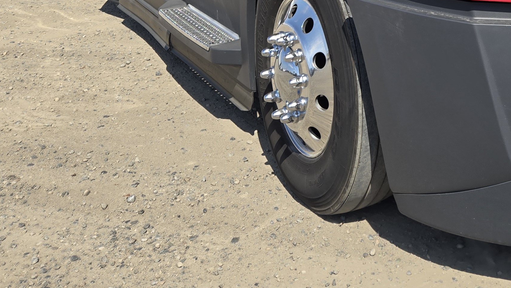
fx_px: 799
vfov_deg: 18.1
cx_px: 474
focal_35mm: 59
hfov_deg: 33.3
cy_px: -150
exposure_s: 1/2186
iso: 25
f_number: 1.8
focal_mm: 5.4
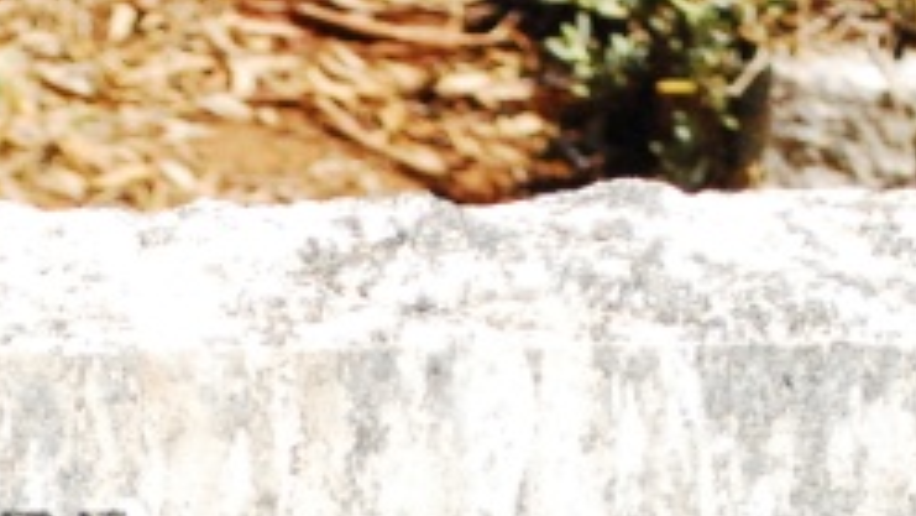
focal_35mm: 358
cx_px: -286
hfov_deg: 6.0
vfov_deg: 3.3
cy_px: 1268
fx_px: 8700
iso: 1600
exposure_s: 1/4000
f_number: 5.6
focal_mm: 55
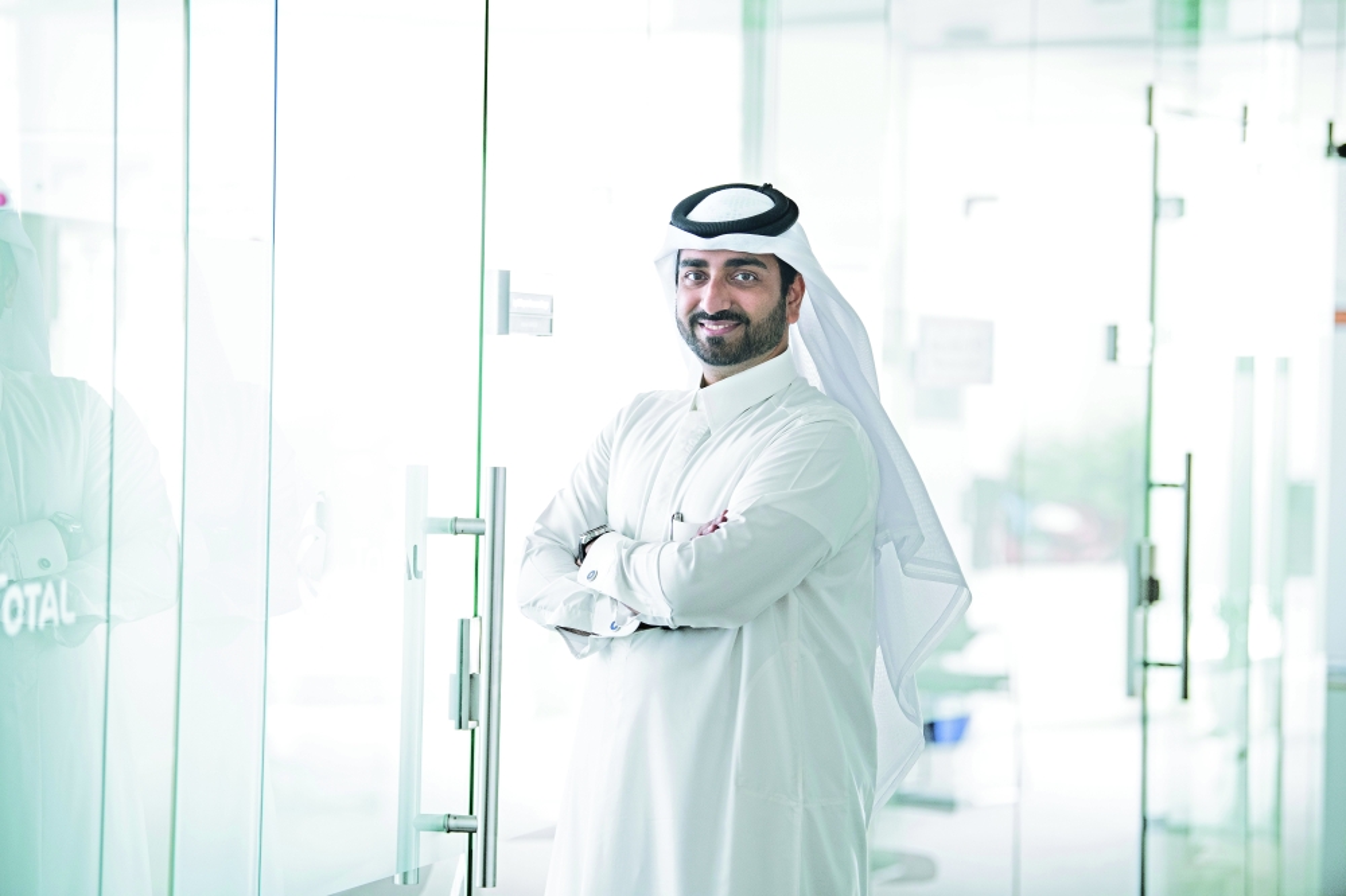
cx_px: 673
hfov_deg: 17.1
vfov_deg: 11.4
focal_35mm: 120
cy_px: 448
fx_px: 4485
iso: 1000
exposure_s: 1/60
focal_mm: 120
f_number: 2.8
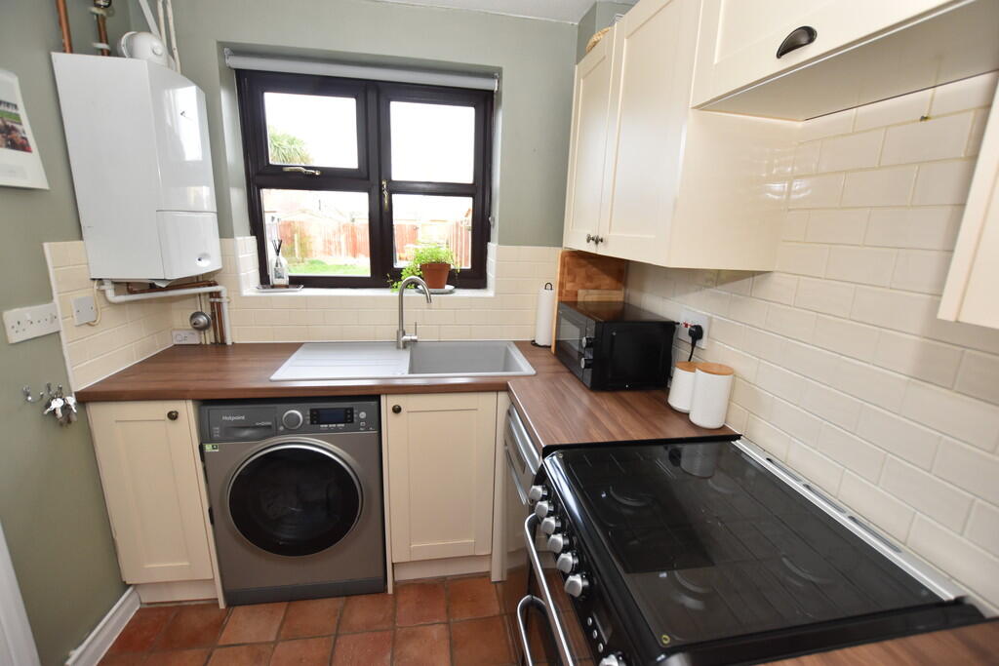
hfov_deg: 100.4
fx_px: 416
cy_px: 333
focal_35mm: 15
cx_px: 500
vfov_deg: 77.3
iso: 900
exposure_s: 1/125
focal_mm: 10
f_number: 4
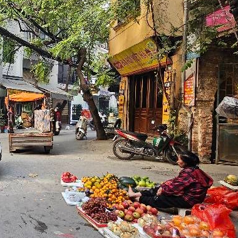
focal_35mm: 31
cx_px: -16
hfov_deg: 42.7
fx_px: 241
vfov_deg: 52.5
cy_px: 111
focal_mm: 2.2
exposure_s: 1/50.3
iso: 80
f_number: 2.2
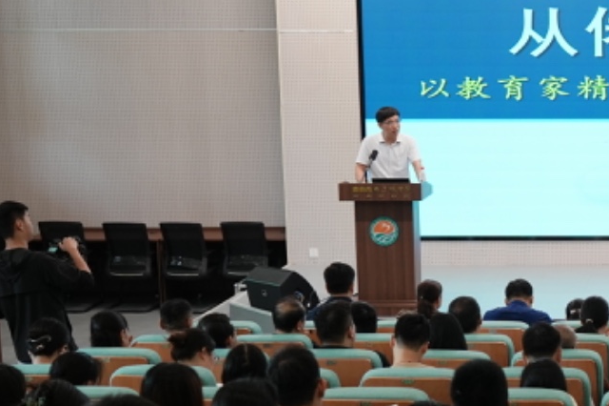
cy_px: 277
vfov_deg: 15.1
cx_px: 725
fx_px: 1522
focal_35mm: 90
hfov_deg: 21.1
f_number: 2.8
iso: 200
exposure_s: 1/160
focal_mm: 24
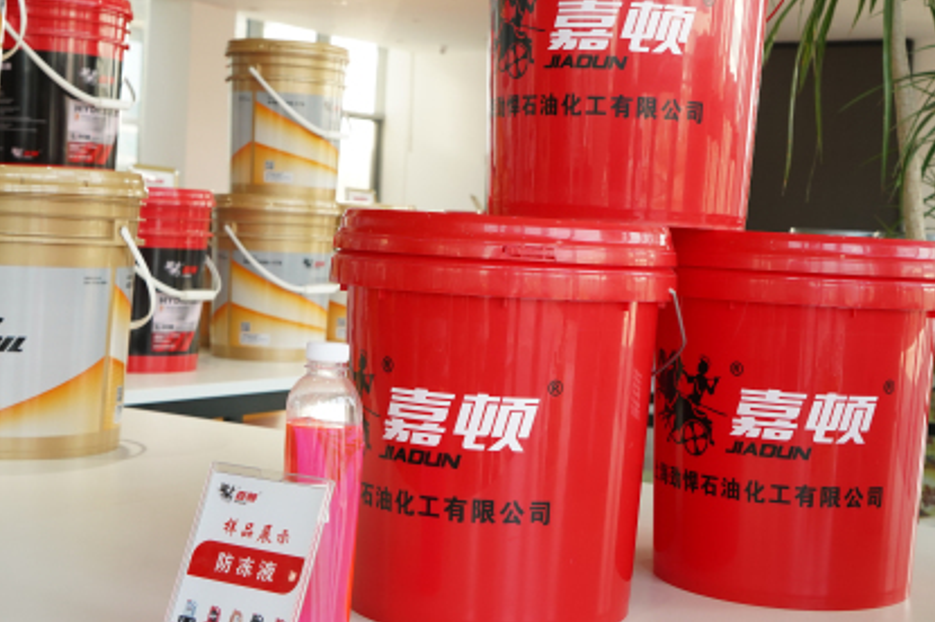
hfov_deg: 36.2
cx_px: 534
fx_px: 1427
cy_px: 261
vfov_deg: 24.6
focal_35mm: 55
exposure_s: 1/60
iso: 1000
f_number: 8
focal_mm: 38
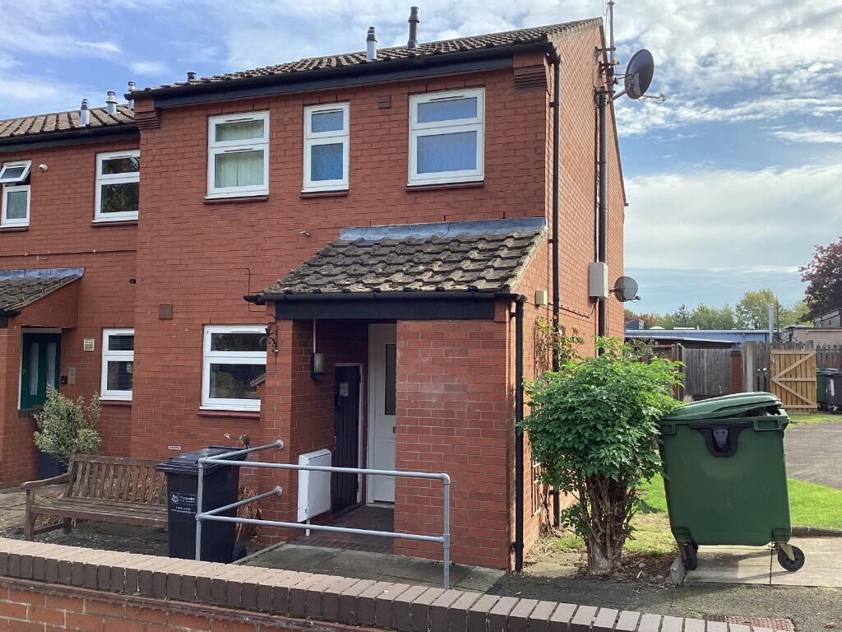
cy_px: 316
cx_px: 421
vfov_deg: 45.4
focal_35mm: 31
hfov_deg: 58.4
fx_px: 754
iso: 25
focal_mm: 3.3
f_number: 2.4
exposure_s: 1/416
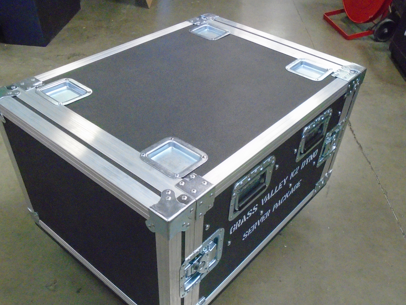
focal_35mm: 33
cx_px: 209
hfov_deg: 55.3
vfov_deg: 42.6
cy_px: 191
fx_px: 387
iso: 800
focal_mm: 4.6
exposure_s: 1/80
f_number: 3.2
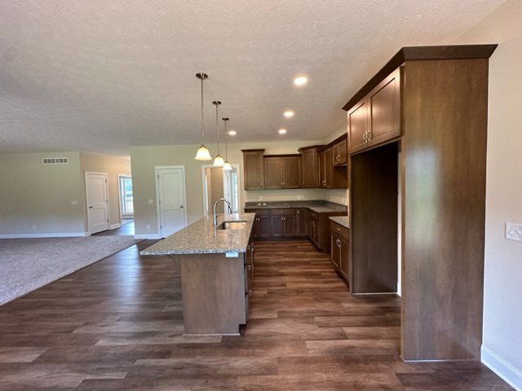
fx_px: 211
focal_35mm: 14
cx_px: 261
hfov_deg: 102.1
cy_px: 196
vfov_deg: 85.7
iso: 320
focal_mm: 2.22
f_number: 2.2
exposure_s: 1/120
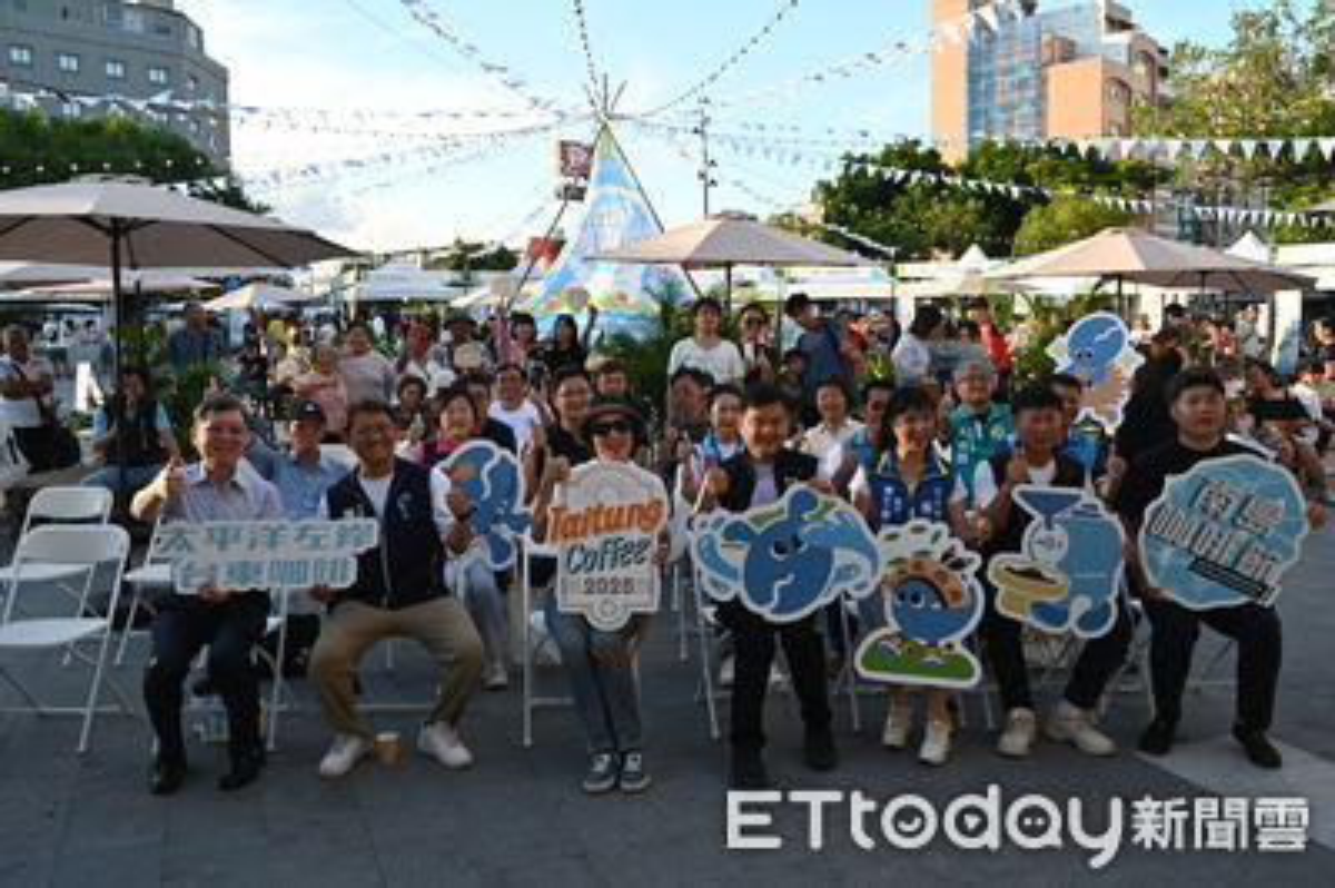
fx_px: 1167
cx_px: 668
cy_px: 444
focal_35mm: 32
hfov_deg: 59.5
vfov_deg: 41.6
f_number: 5
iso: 200
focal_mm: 31.5
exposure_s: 1/250
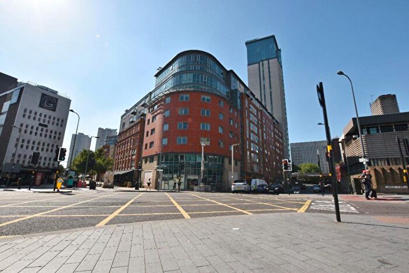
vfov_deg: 72.1
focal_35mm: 16
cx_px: 204
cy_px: 136
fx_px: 187
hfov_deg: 95.0
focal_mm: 11
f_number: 10
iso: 100
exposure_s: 1/200
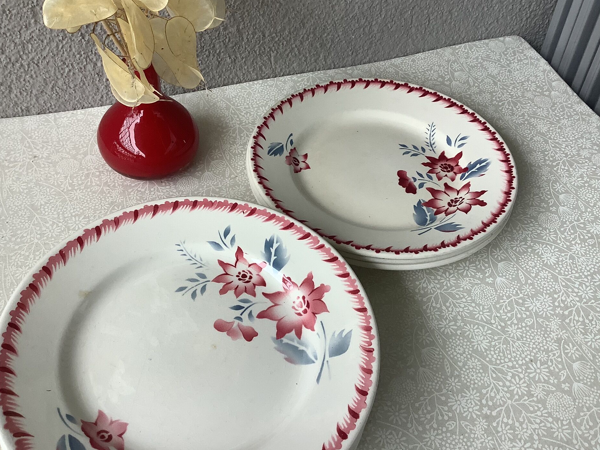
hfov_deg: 54.0
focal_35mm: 34
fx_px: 589
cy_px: 221
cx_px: 290
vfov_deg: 41.8
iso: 64
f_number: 2.4
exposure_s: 1/120
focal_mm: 3.3
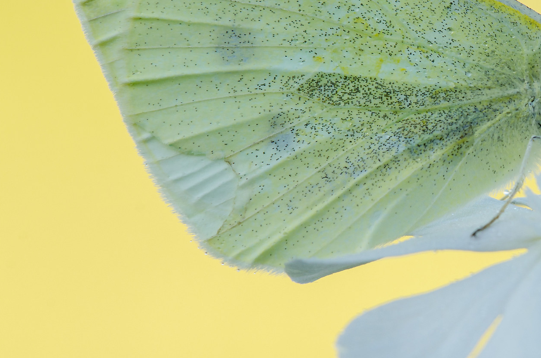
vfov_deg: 2.7
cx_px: 513
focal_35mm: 515
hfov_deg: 4.0
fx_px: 7723
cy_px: 170
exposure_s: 1/100
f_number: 10
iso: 200
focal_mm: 180
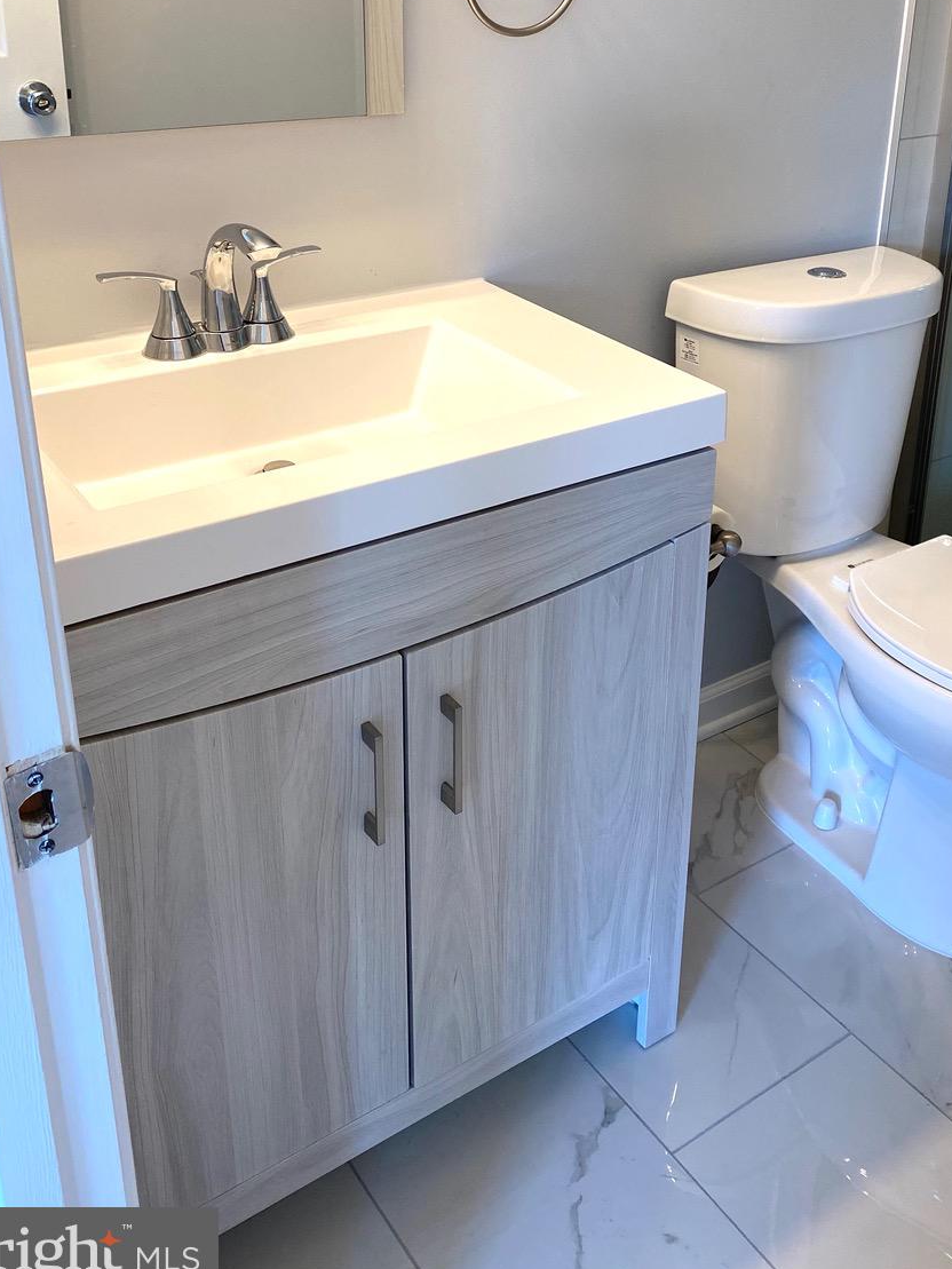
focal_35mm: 36
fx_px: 1320
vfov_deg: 50.4
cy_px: 422
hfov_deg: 39.4
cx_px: 592
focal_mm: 4.25
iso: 80
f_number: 1.8
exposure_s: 1/121
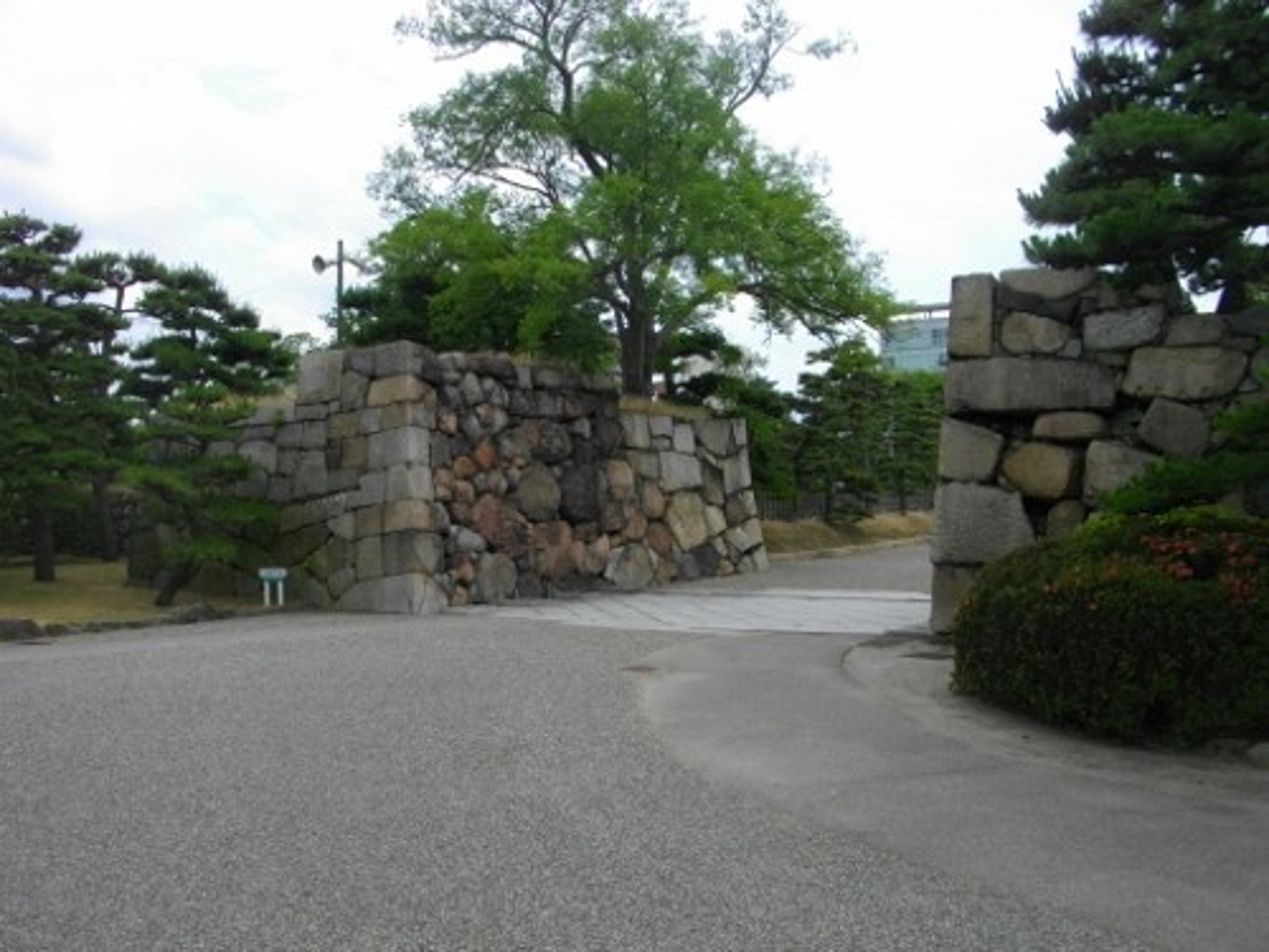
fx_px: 1173
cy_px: 476
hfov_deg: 56.8
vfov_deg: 44.2
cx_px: 634
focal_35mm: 32
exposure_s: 1/320
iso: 100
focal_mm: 5.7
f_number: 5.5
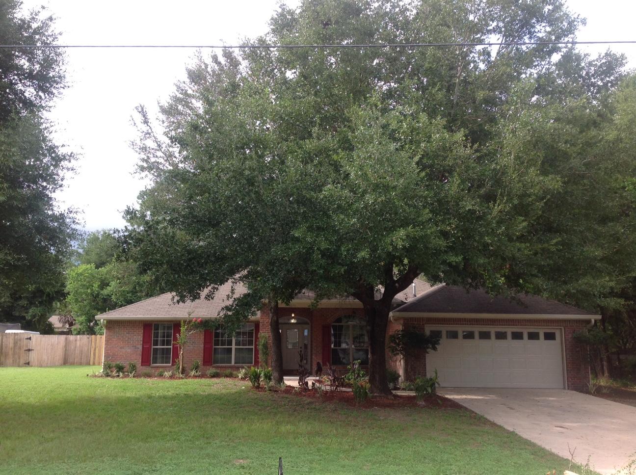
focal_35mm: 35
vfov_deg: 40.6
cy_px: 238
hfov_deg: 52.7
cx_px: 318
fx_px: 642
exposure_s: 1/414
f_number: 2.4
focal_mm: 4.28
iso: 50
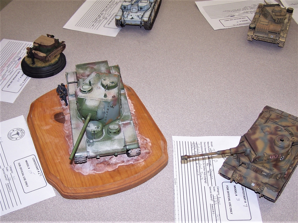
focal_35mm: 38
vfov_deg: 37.7
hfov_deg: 49.0
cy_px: 112
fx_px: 327
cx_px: 149
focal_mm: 6.3
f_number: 2.8
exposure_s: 1/60
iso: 80
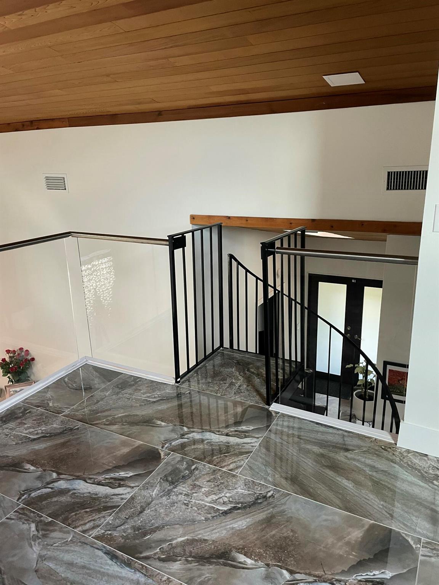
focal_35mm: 26
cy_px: 292
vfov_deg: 67.3
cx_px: 220
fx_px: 440
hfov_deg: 53.1
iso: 250
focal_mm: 4.2
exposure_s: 1/60
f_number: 1.6
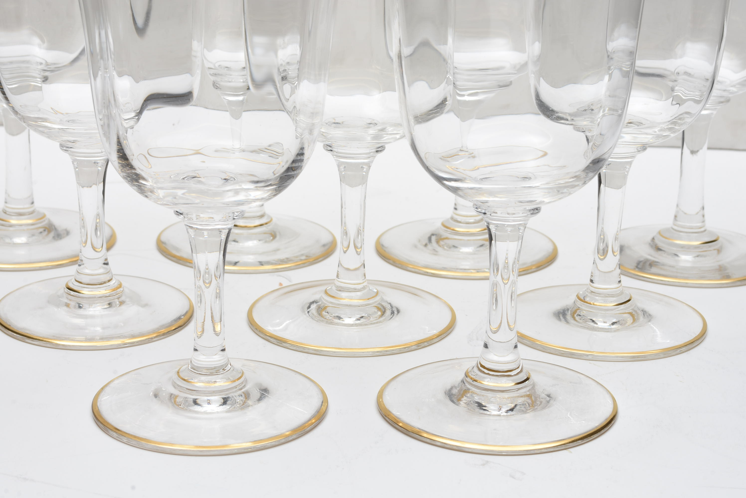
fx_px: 1711
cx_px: 373
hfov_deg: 24.6
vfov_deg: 16.6
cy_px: 249
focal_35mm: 82
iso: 100
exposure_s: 1/100
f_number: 18
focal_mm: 55
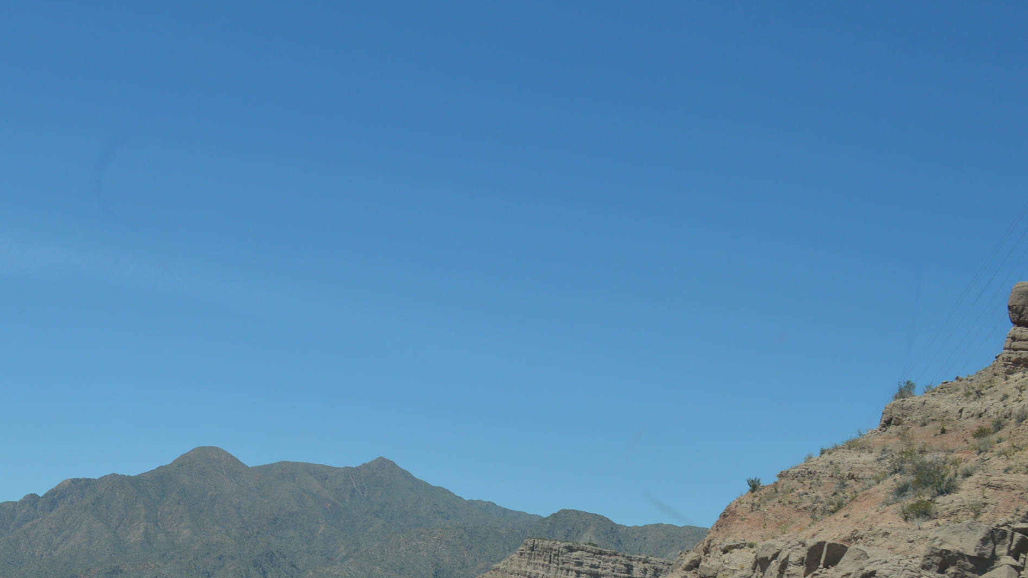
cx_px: 221
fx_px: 1499
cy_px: 519
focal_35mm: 55
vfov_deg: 21.4
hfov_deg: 36.7
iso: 100
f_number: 9
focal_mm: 22
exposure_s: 1/320
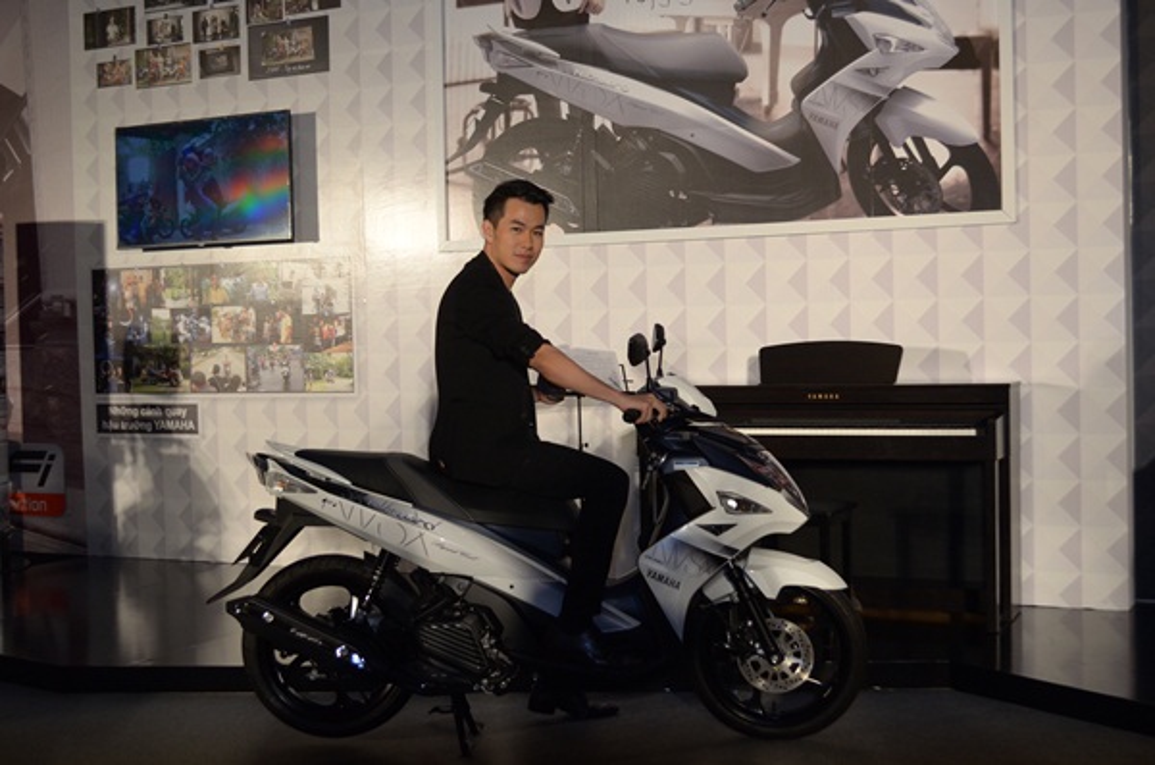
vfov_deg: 27.9
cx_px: 578
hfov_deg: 41.2
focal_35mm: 48
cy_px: 382
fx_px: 1536
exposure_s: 1/400
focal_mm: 32
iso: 800
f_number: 5
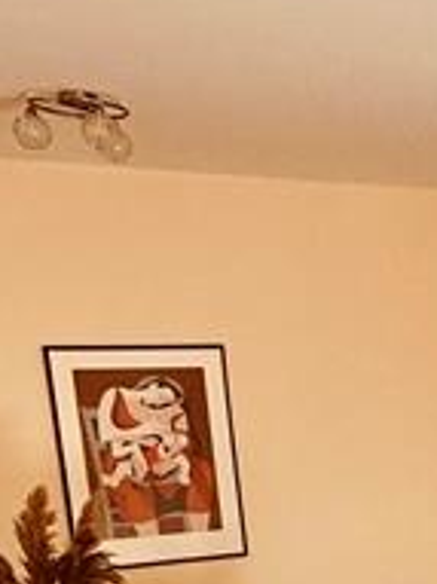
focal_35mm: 75
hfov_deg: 16.1
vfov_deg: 24.3
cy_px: 639
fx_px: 1264
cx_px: 819
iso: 100
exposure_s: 1/99
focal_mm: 2.22
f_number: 2.2
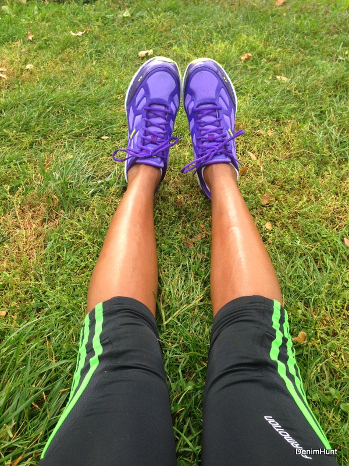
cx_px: 174
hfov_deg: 42.9
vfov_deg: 55.4
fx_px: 444
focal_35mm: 33
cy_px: 233
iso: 50
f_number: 2.4
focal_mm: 4.12
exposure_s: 1/364
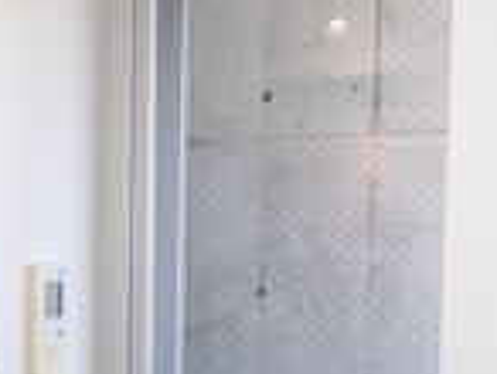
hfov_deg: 14.7
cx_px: -187
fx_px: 1826
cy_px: 510
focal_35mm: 127
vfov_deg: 11.4
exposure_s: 1/145
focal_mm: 4.15
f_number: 2.2
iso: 32
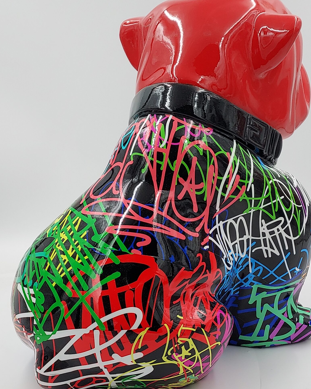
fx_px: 357
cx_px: 177
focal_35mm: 31
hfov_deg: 47.0
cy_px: 196
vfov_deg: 57.2
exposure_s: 1/120
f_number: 1.8
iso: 40
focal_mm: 4.6
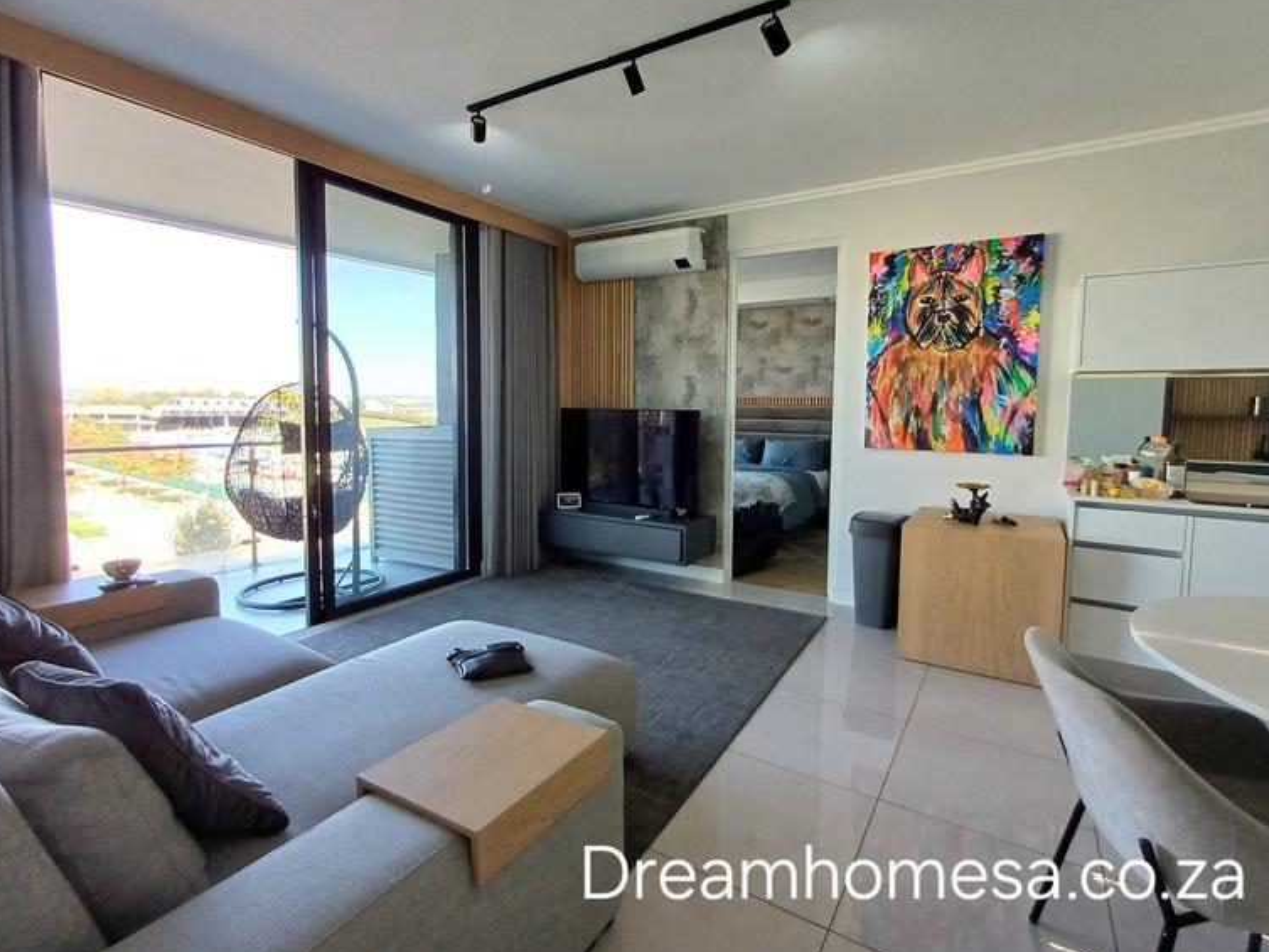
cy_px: 455
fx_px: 623
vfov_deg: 74.7
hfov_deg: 91.0
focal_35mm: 17
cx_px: 635
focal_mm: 1.64
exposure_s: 1/100
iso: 80
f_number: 2.2
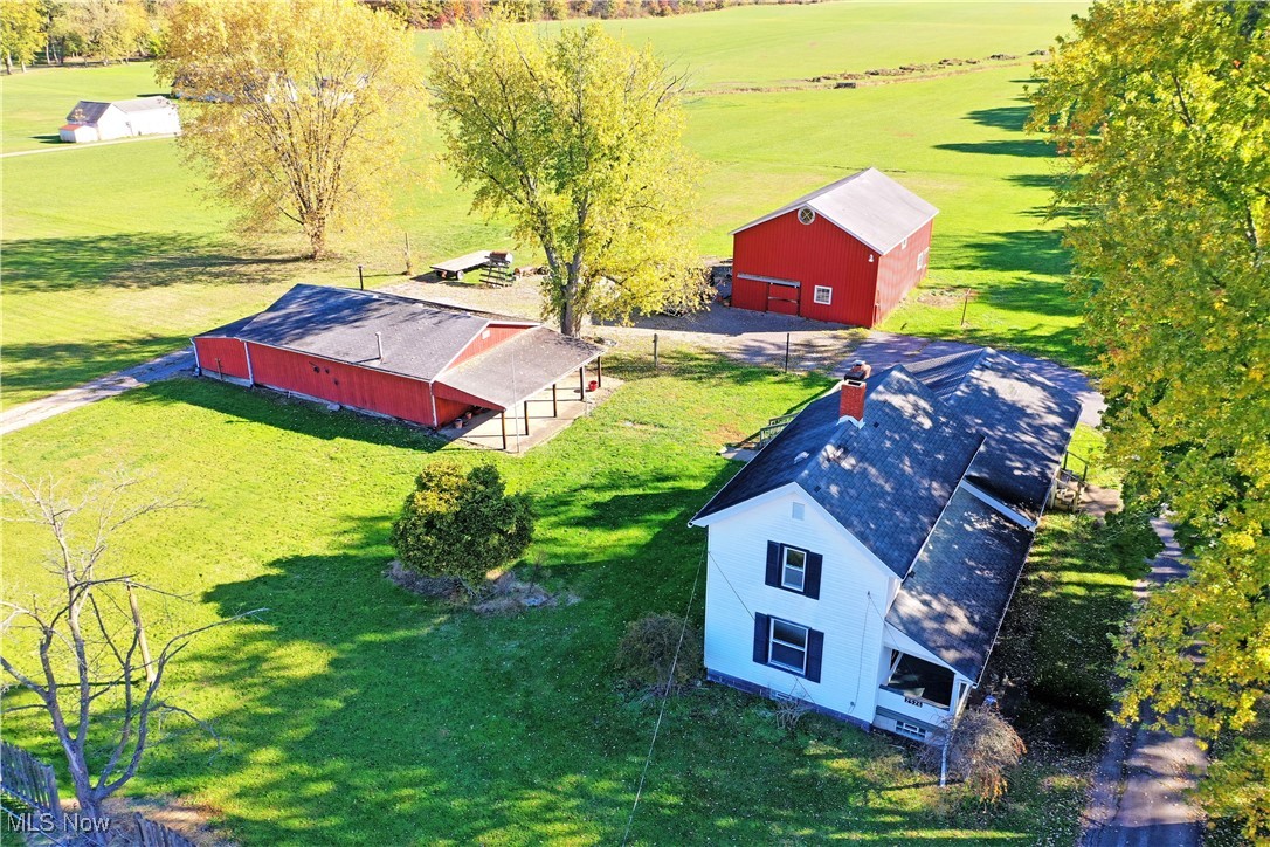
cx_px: 635
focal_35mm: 28
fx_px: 988
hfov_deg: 65.5
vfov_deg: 46.4
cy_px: 424
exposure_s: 1/200
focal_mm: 10.26
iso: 100
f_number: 4.5
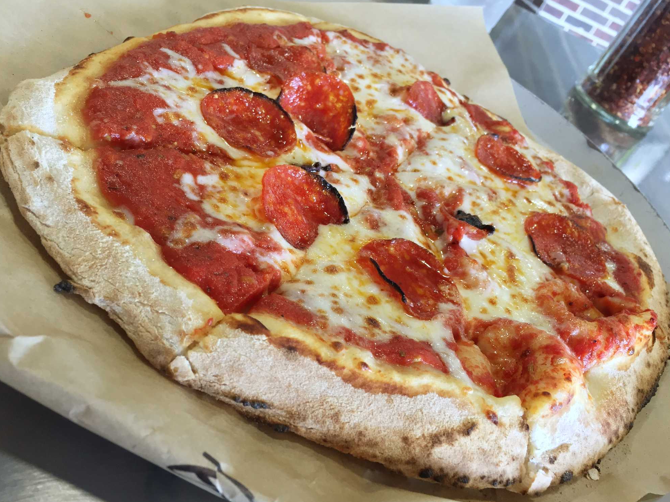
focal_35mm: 30
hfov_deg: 60.0
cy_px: 258
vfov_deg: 46.8
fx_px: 581
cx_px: 343
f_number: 2.2
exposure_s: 1/30
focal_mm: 4.15
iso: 100
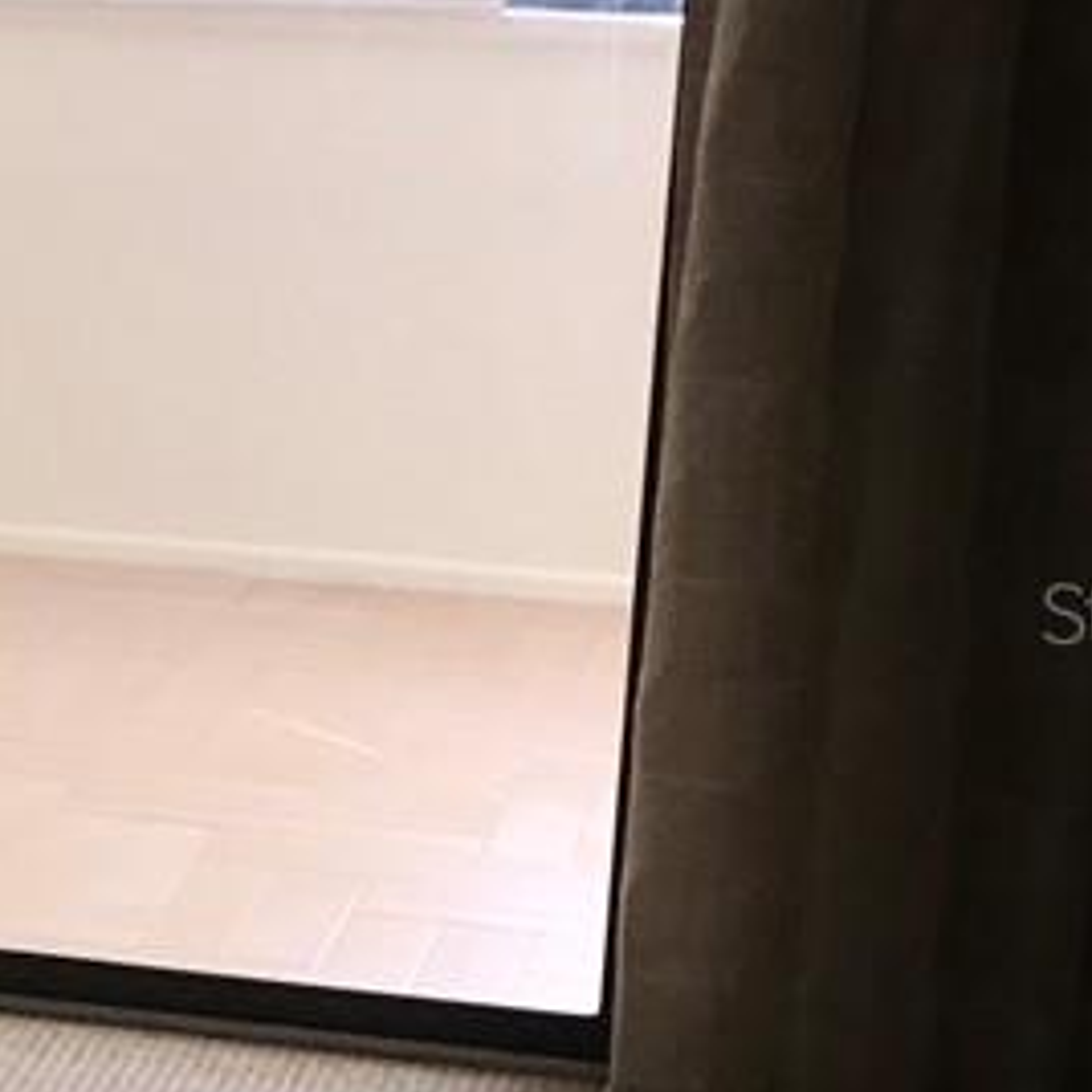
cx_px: -1834
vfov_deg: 11.8
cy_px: 611
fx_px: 5282
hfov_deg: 9.8
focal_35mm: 148
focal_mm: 3.99
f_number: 1.8
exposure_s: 1/36
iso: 20
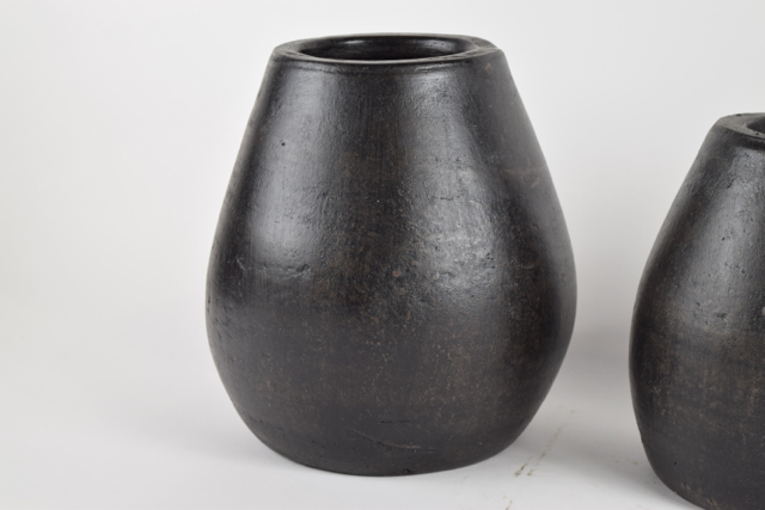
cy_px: 255
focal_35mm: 78
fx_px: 1658
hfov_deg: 26.0
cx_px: 382
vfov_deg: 17.5
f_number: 7.1
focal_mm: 52
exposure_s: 1/125
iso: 400
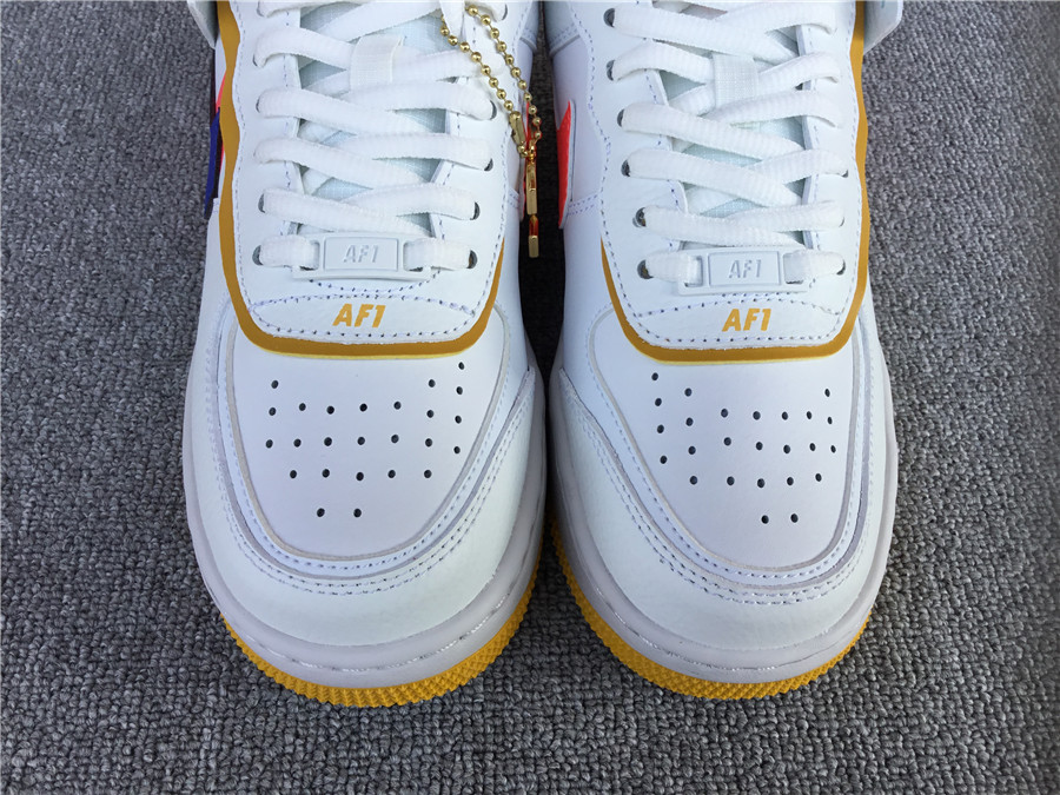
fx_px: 949
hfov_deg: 58.4
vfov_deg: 45.4
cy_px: 398
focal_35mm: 31
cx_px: 530
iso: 25
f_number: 2.4
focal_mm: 3.3
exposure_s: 1/318
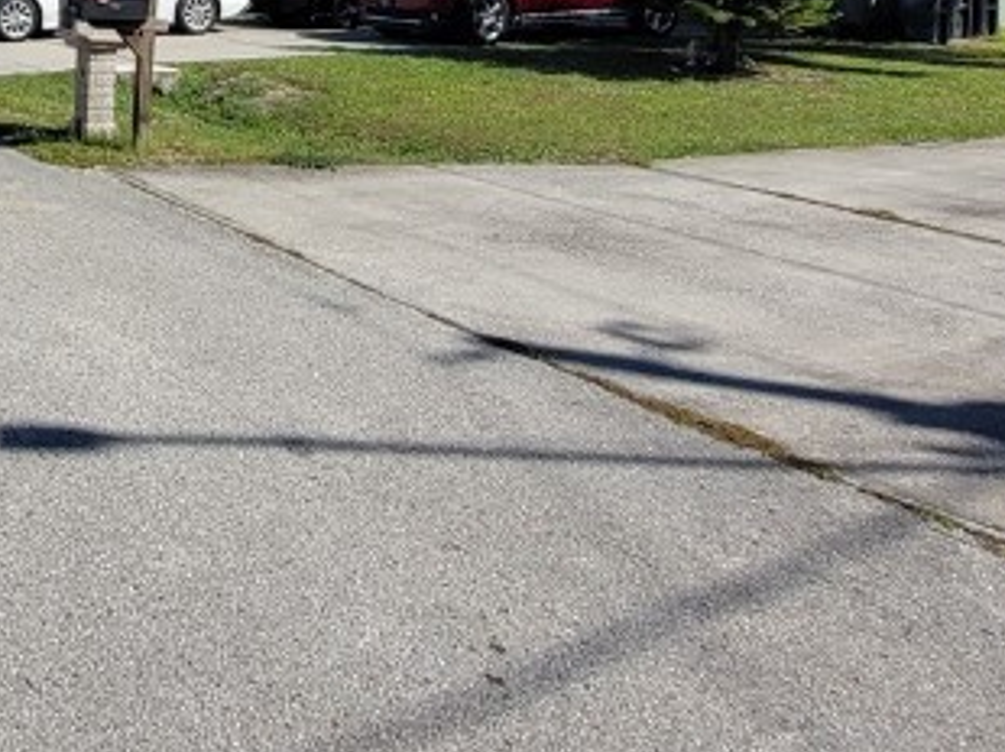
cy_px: -104
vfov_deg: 29.7
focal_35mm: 43
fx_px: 1247
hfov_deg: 39.1
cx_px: 16
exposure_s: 1/2222
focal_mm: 1.74
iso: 40
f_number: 2.2
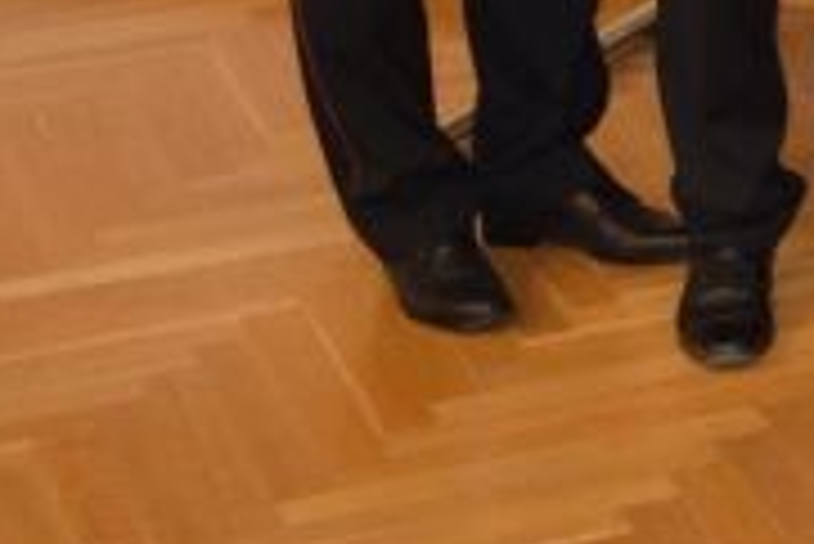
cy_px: -591
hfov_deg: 9.3
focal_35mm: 195
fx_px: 4409
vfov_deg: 6.8
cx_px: 2001
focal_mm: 23
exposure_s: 1/60
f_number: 3.8
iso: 1100
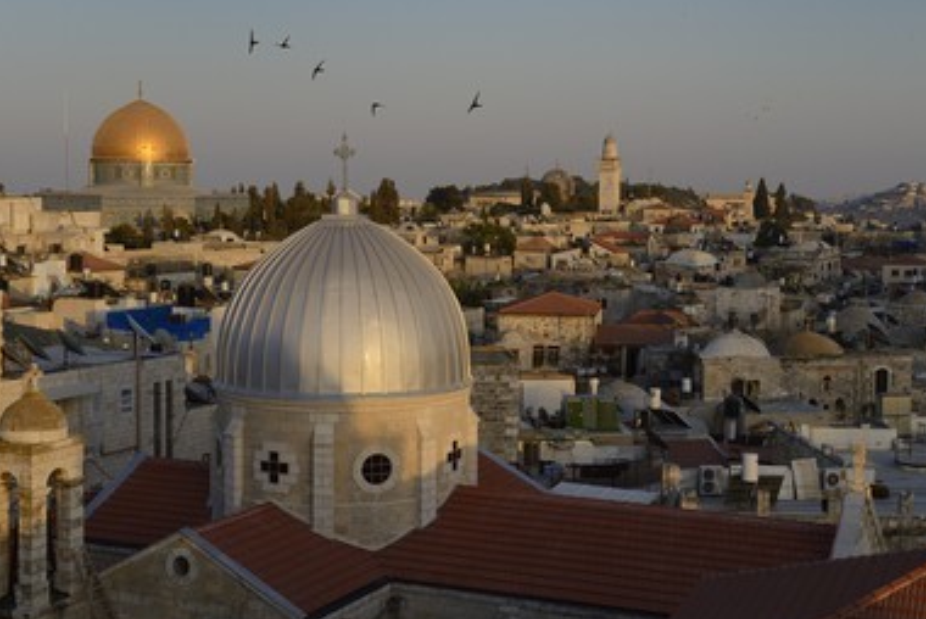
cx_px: 451
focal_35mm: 53
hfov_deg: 37.5
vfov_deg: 25.6
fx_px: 1364
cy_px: 324
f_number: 9
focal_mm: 48
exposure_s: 1/400
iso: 400
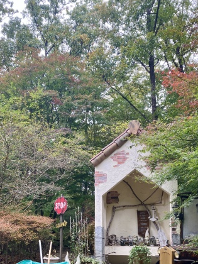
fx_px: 305
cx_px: 89
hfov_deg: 35.9
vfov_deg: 45.7
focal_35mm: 40
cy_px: 187
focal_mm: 3.99
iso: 32
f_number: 1.8
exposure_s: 1/121
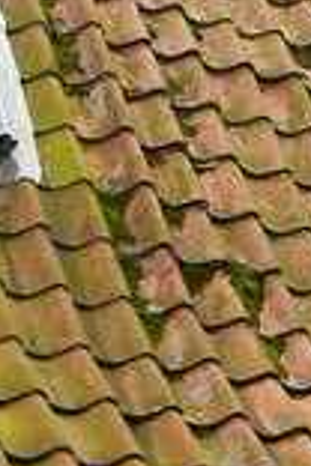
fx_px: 2268
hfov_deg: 7.4
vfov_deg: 11.4
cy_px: 615
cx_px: 688
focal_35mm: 175
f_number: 2.8
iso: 160
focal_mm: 7.4
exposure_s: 1/125
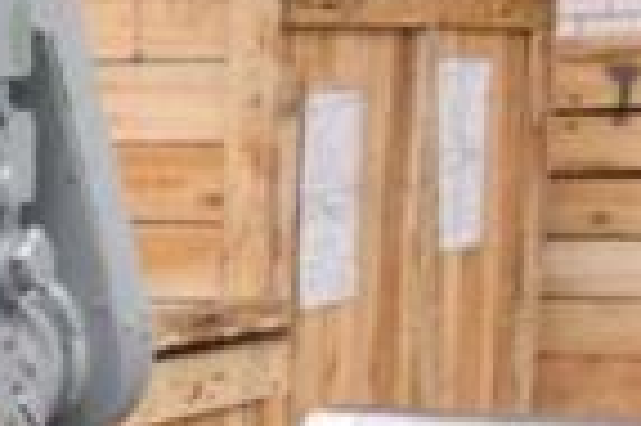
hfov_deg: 15.5
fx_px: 2241
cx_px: -206
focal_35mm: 126
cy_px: 901
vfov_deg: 9.9
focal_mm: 4.9
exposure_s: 1/30
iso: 400
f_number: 3.2
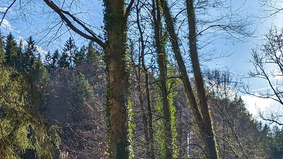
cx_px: 215
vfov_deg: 20.7
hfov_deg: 37.5
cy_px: 191
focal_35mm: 54
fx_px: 405
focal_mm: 2.35
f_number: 2.2
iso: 45
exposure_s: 1/3322
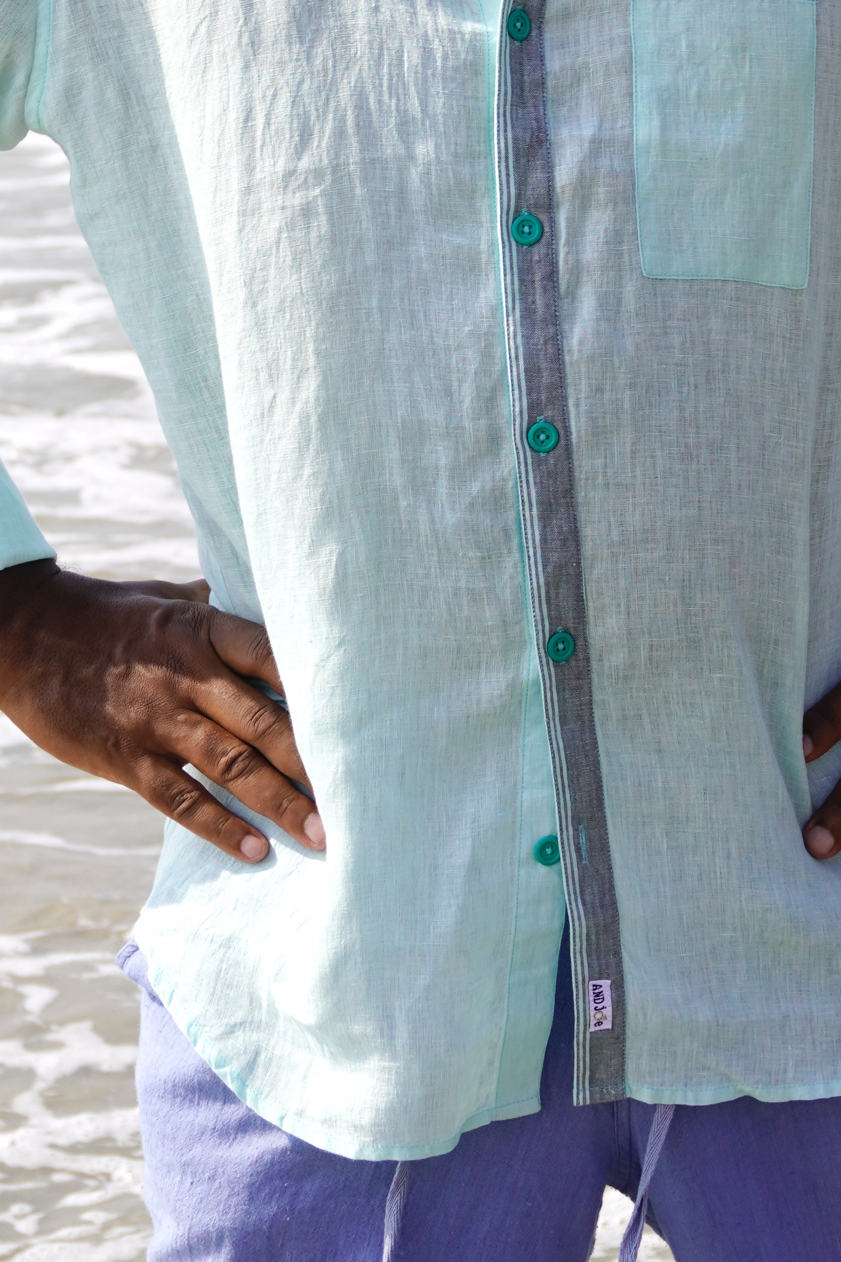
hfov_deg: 10.5
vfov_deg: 15.5
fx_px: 4591
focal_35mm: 131
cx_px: 486
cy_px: 207
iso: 100
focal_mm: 34
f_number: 5.6
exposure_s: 1/640
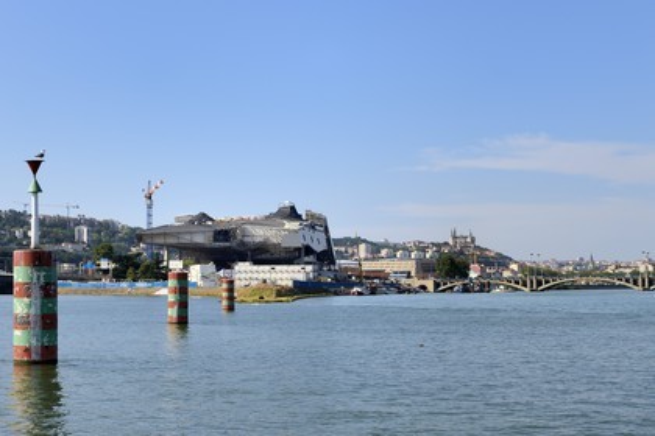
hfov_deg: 28.8
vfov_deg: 19.5
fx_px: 1274
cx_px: 328
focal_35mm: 70
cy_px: 218
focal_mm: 70
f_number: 13
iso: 200
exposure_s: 1/400
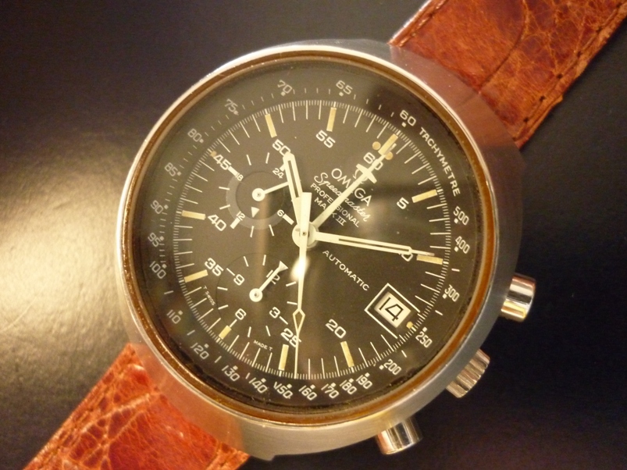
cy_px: 235
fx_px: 598
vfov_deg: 42.9
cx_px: 314
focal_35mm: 33
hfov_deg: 55.4
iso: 800
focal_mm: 5.5
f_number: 2.8
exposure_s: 1/8
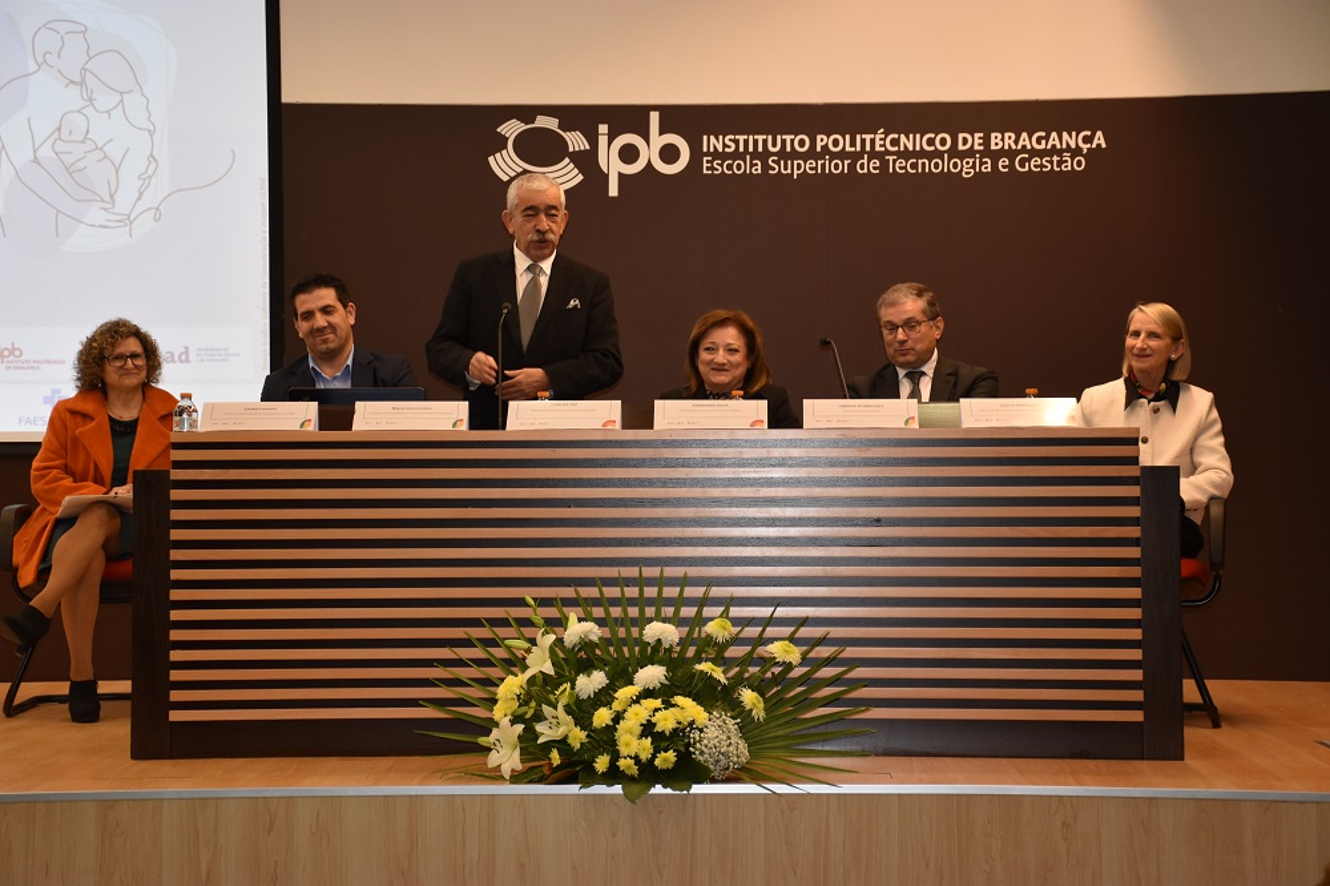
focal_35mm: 75
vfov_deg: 18.2
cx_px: 665
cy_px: 443
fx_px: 2770
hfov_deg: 27.0
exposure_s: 1/80
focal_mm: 50
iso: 800
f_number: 4.8
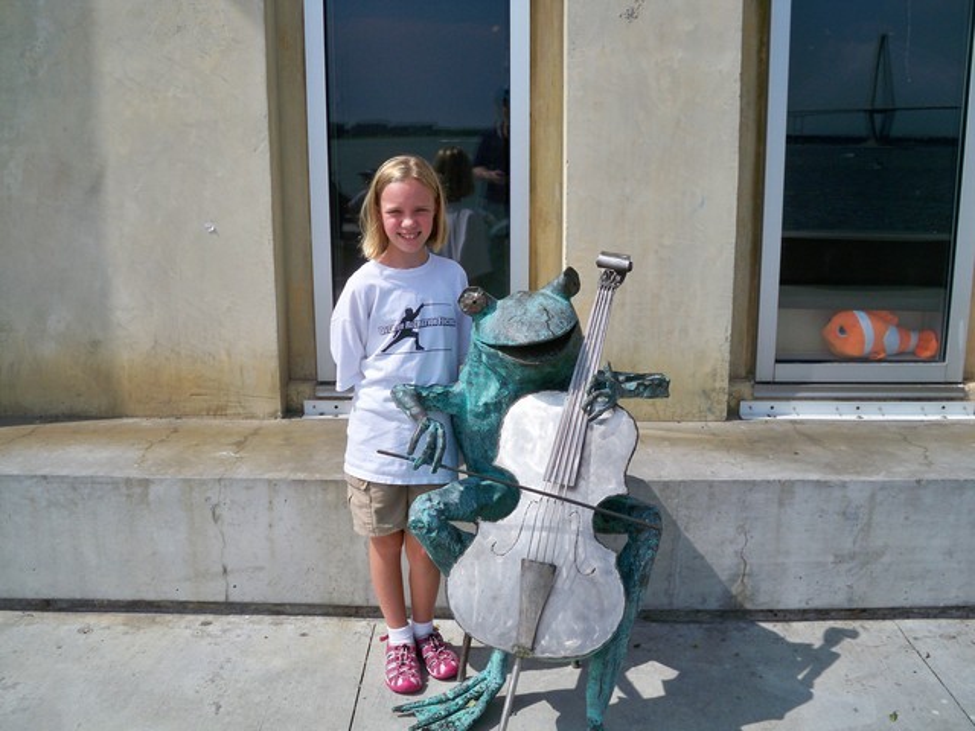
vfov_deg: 40.7
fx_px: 986
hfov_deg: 52.6
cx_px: 488
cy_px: 366
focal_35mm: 35
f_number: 4.7
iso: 80
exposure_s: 1/800
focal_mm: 6.3
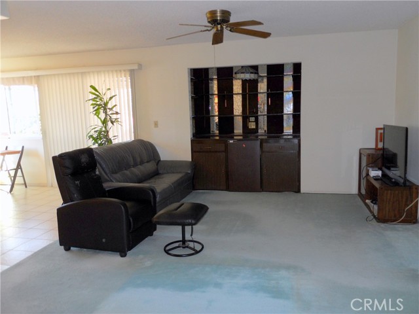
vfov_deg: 49.7
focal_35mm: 28
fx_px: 339
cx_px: 210
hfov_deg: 63.4
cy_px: 157
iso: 125
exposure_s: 1/25
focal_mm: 5
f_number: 2.7
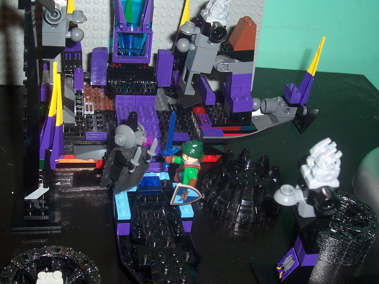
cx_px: 190
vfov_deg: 34.3
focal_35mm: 42
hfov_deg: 44.8
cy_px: 142
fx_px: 460
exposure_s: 1/60
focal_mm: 7
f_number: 3
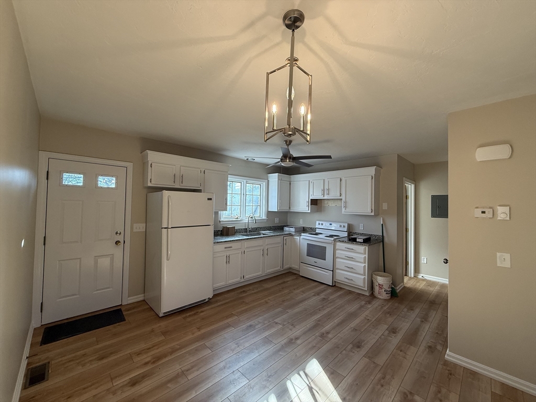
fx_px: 217
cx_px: 268
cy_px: 201
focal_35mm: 14
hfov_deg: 102.1
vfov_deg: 85.7
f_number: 2.2
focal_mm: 2.22
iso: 125
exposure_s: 1/120
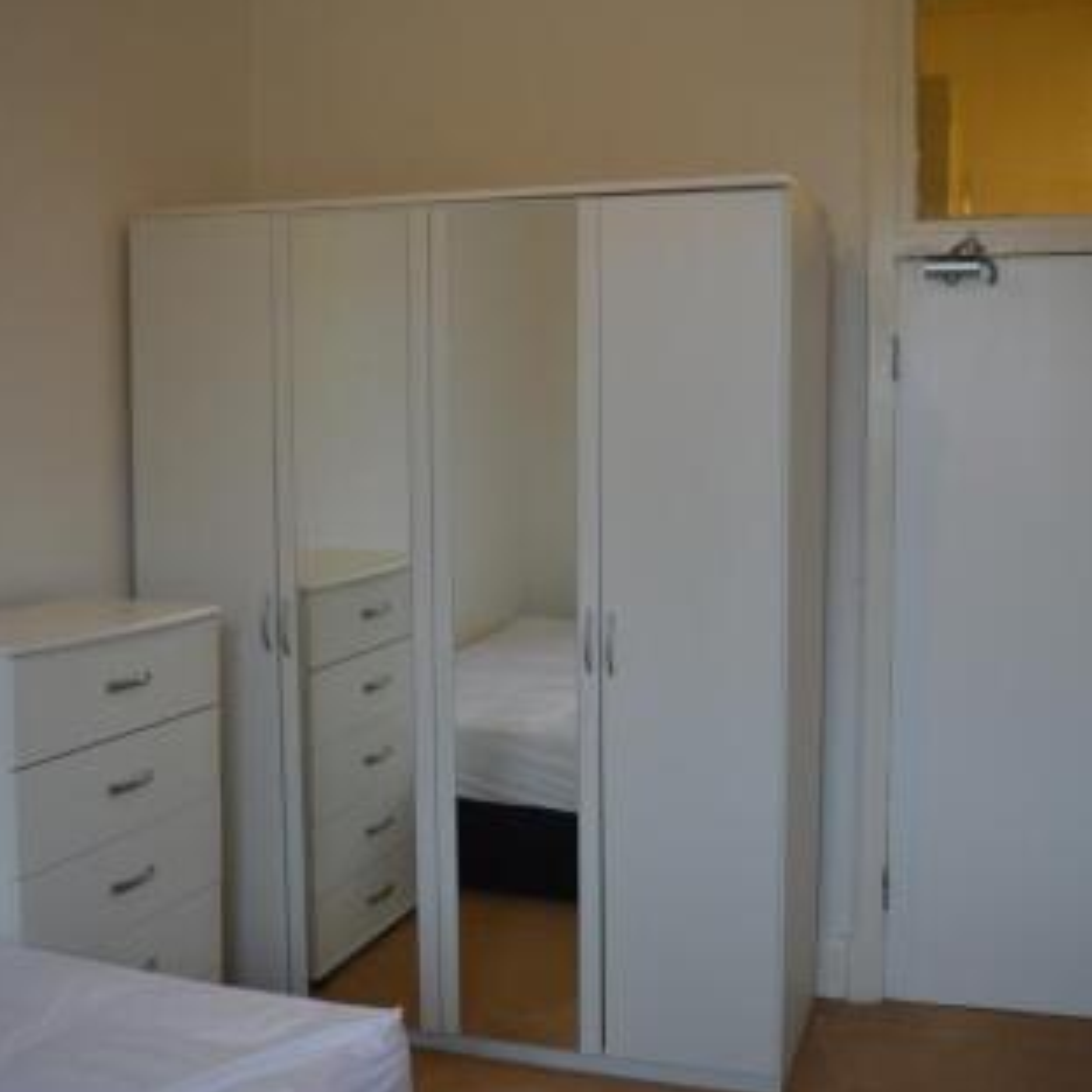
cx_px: 651
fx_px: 1249
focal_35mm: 35
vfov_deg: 47.2
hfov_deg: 47.0
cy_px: 544
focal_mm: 18
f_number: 4
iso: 400
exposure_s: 1/60
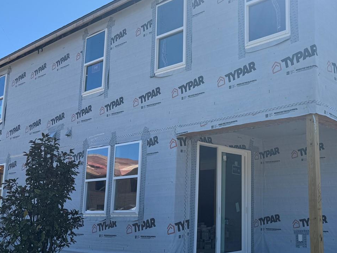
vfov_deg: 36.0
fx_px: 389
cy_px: 132
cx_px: 262
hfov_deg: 44.8
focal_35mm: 40
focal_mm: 6.76
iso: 80
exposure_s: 1/5319
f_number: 1.78
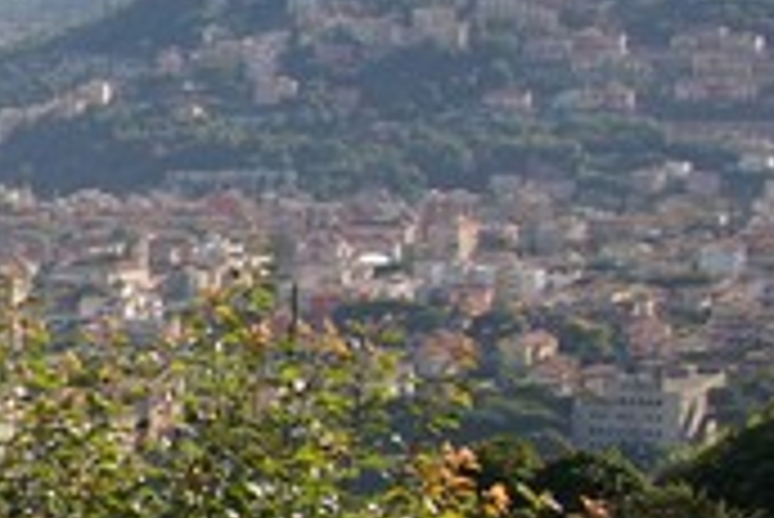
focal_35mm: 258
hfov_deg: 7.1
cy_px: 432
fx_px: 5552
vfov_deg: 5.3
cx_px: -1602
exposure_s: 1/160
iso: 100
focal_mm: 37
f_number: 8
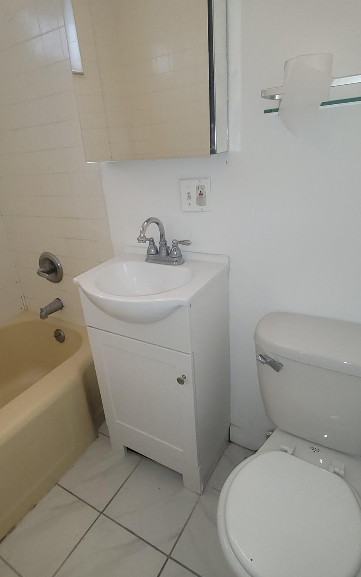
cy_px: 286
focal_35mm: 20
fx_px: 315
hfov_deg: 59.3
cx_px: 148
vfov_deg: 85.1
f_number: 2.2
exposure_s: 1/60
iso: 160
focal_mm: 2.2
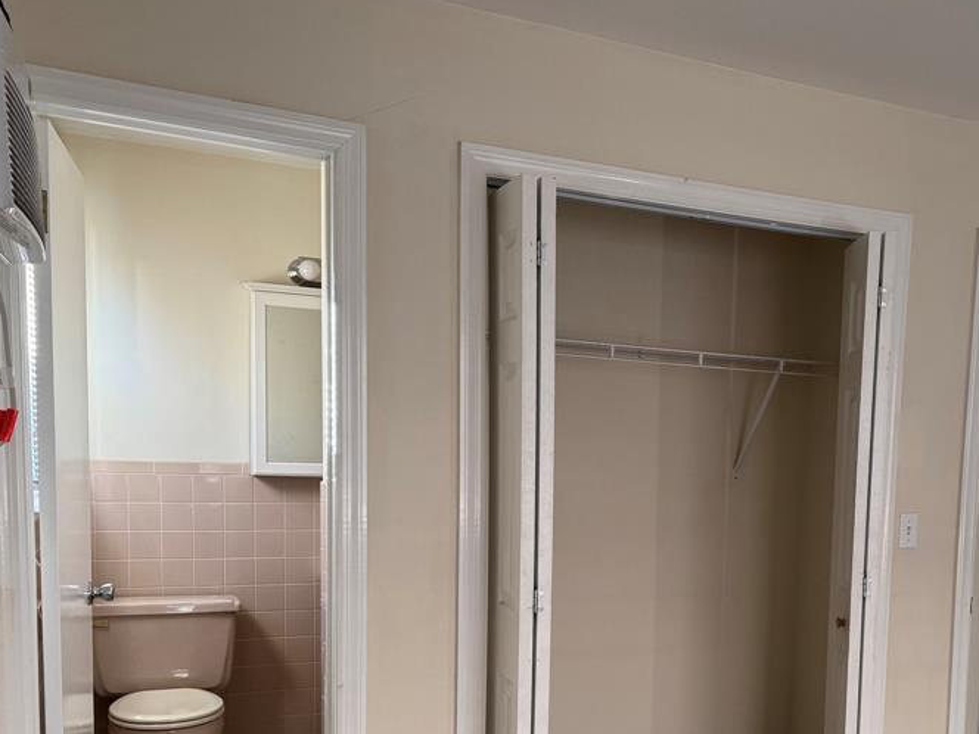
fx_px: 1046
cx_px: 721
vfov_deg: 37.7
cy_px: 550
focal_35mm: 37
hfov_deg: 48.4
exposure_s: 1/60
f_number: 1.78
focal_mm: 6.76
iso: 200
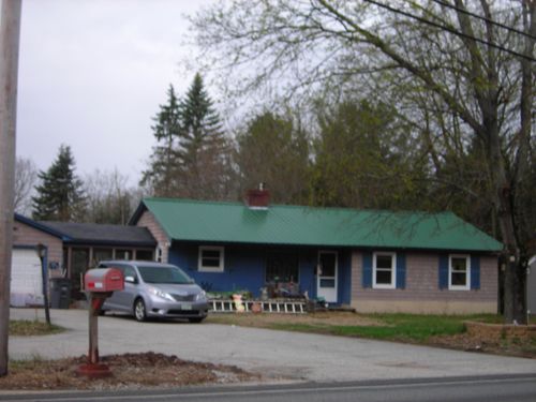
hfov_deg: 29.8
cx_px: 268
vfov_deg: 22.6
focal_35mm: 65
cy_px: 201
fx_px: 1006
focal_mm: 10.8
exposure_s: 1/48
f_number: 3.9
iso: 50
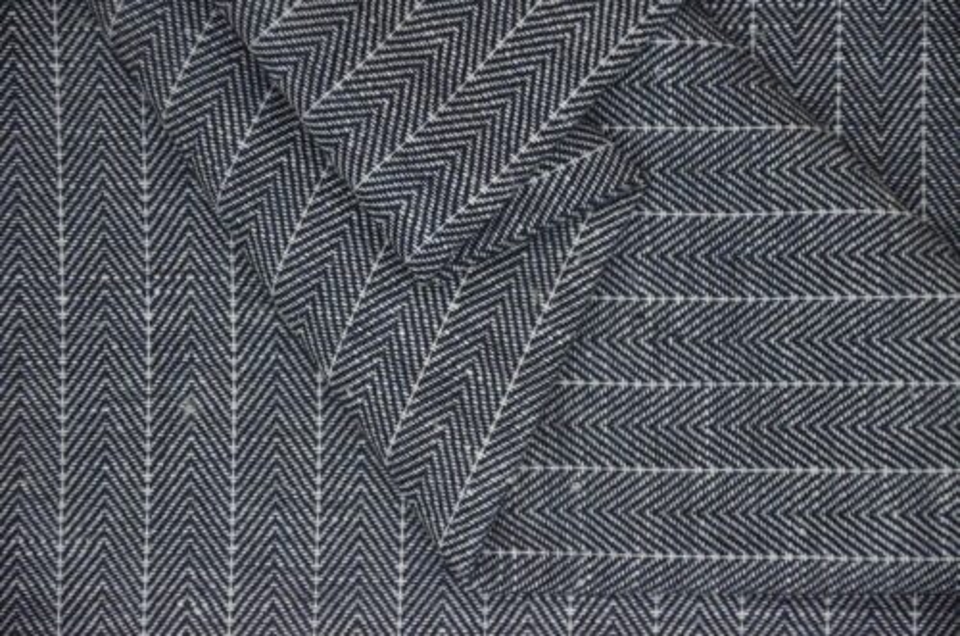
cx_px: 480
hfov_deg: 13.1
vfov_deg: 8.7
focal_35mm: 158
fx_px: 4191
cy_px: 318
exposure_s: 1/8000
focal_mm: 105
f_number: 5.6
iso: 5000
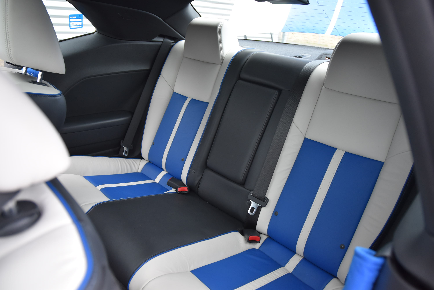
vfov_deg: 50.5
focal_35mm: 26
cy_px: 145
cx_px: 217
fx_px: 308
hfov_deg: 70.4
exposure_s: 1/60
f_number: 3.5
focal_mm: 17
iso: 800
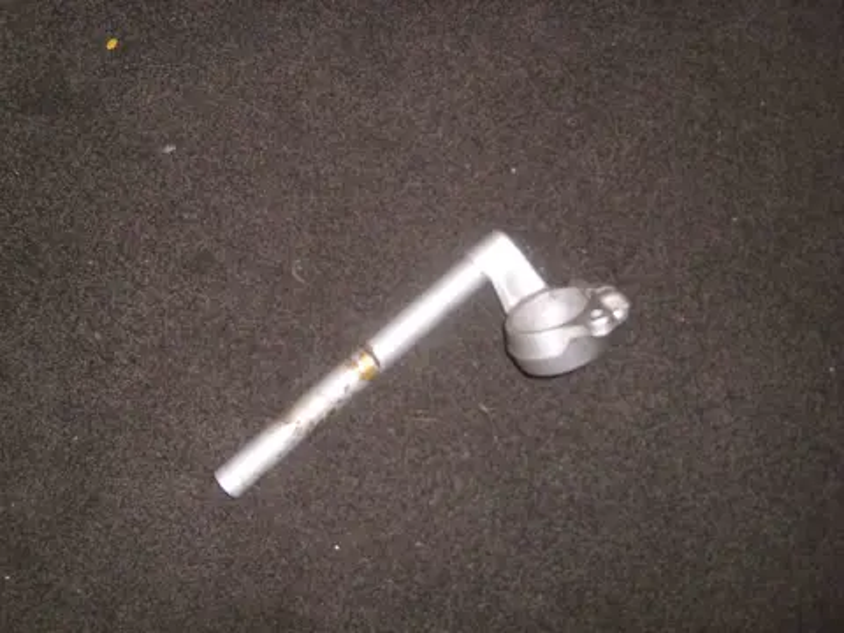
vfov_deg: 40.7
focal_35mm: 35
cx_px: 422
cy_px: 316
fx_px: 853
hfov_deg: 52.6
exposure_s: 1/30
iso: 50
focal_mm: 5.8
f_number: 2.8
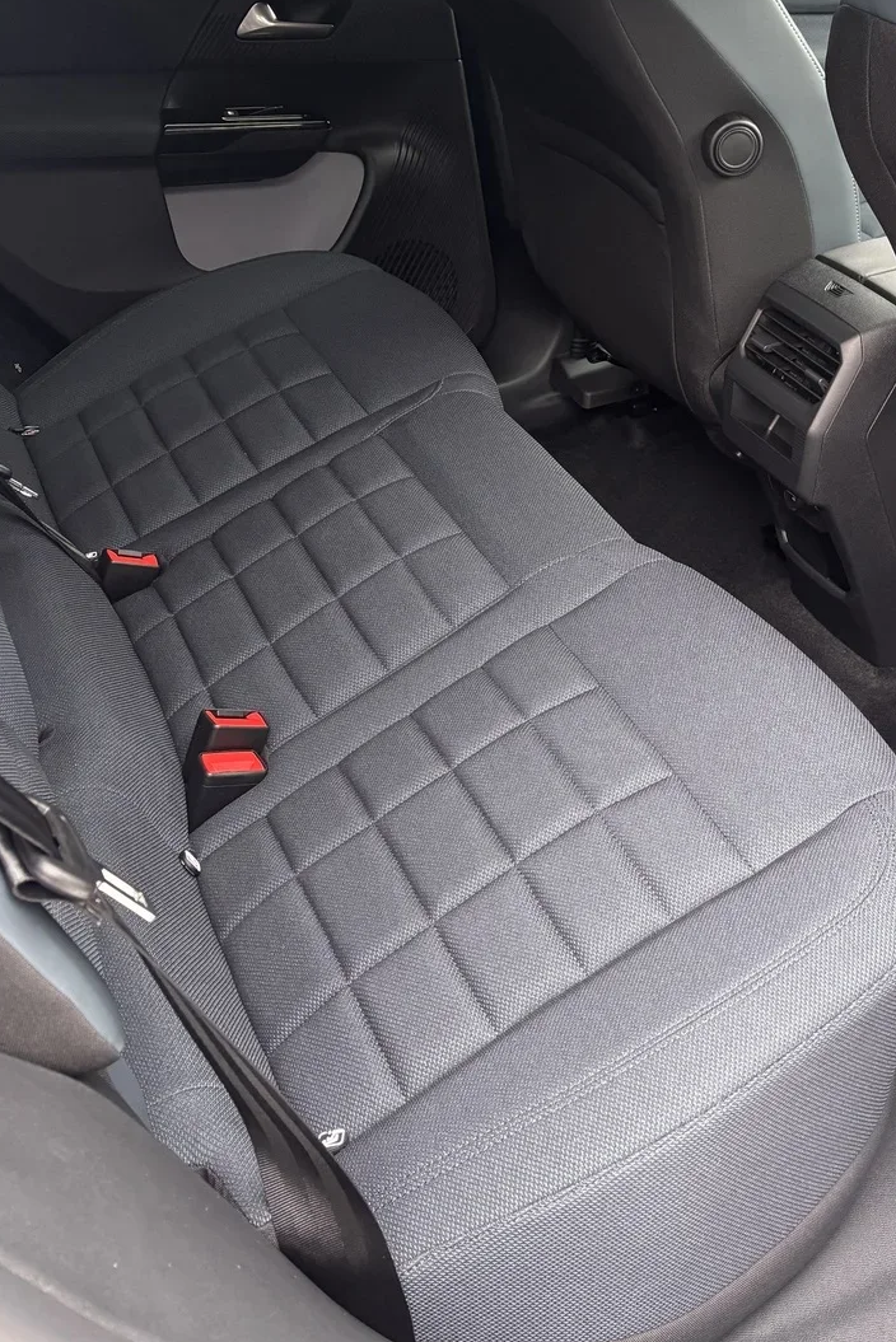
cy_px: 430
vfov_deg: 46.5
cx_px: 748
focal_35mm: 41
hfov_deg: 31.6
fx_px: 1530
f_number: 1.6
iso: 160
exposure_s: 1/60
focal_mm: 5.96
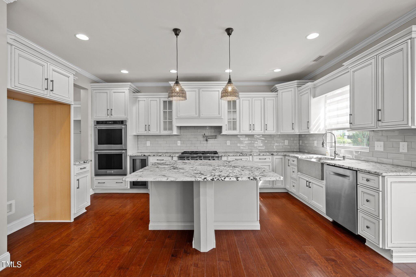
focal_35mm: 16
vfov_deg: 73.7
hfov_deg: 96.7
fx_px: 185
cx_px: 208
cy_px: 138
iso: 400
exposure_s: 1/4
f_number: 8
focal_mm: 16
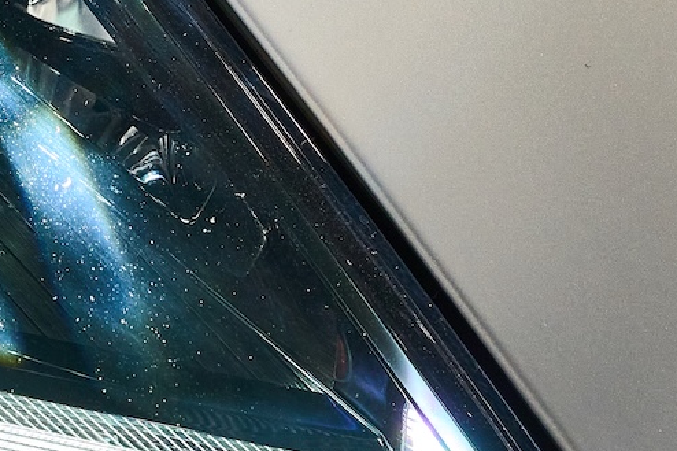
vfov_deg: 4.0
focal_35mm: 344
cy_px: 42
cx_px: -159
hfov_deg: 6.0
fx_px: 6466
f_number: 5.6
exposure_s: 1/100
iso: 800
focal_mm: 59
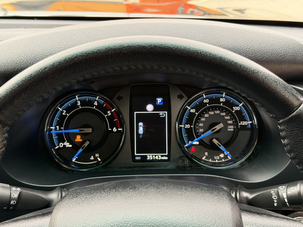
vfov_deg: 30.3
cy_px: 114
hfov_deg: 39.7
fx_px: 420
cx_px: 152
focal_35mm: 48
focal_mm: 6.76
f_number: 1.78
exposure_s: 1/63
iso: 200
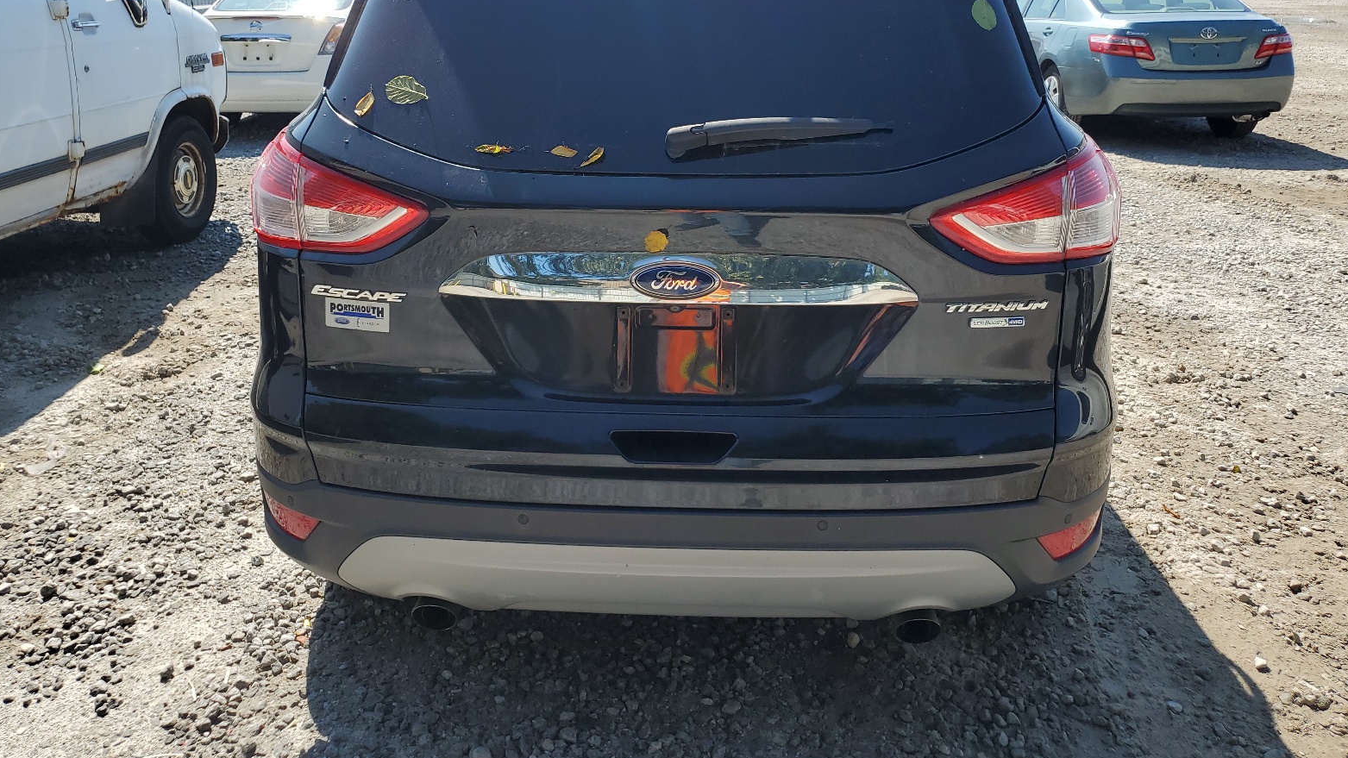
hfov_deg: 66.1
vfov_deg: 39.6
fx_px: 1037
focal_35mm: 29
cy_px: 247
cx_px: 670
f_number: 1.5
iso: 50
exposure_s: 1/2500
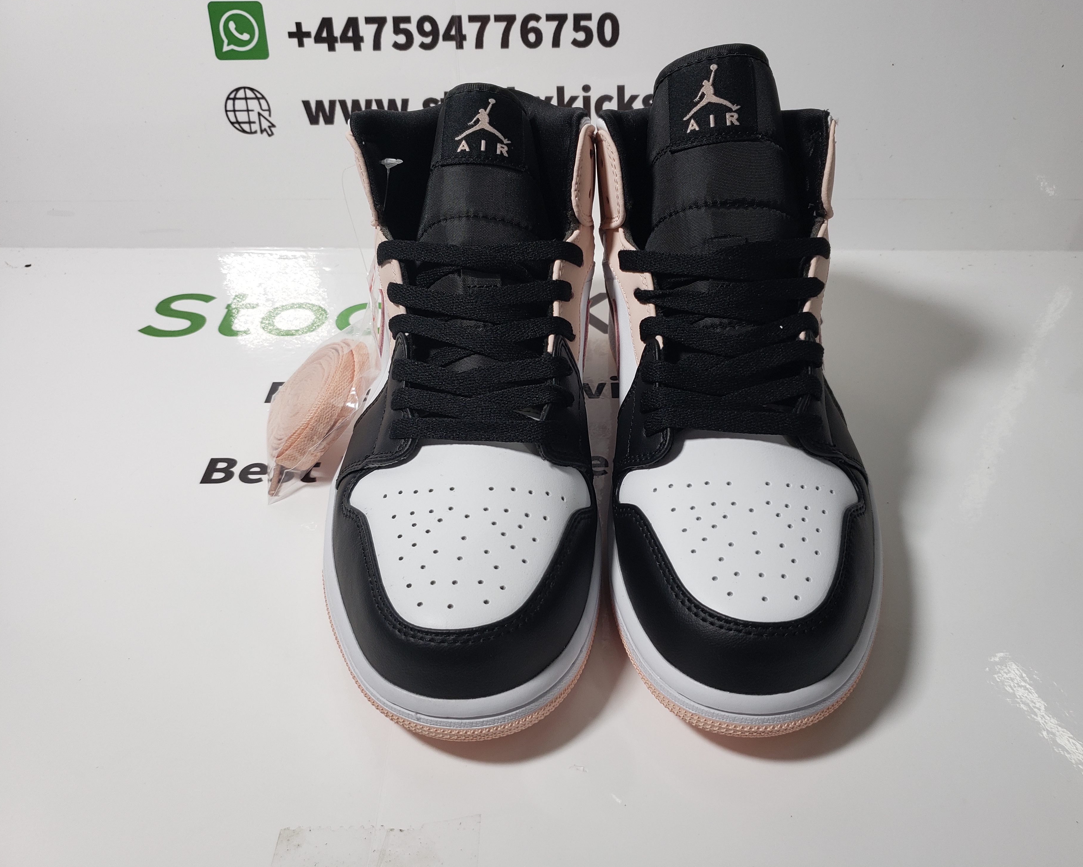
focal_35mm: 28
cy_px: 421
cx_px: 590
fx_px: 898
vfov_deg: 51.5
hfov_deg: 62.1
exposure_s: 1/505
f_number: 1.5
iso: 50
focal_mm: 4.3
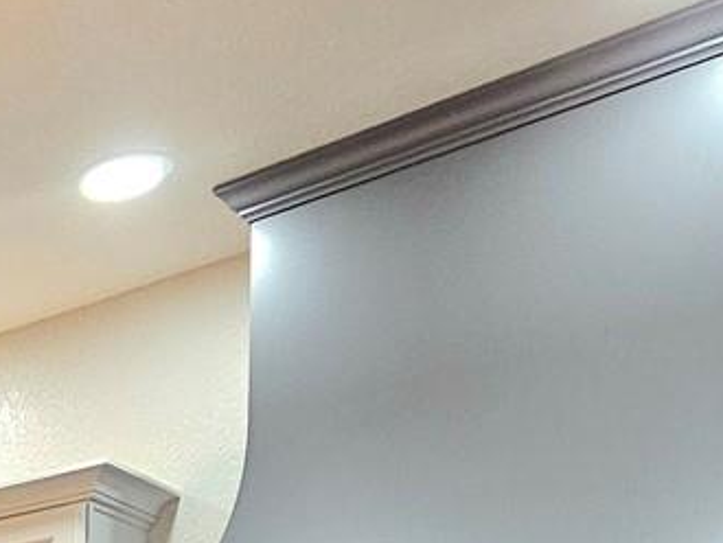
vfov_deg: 18.2
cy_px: 987
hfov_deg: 20.8
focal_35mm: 63
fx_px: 1317
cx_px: -587
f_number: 2.2
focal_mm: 2.2
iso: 160
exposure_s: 1/60.2
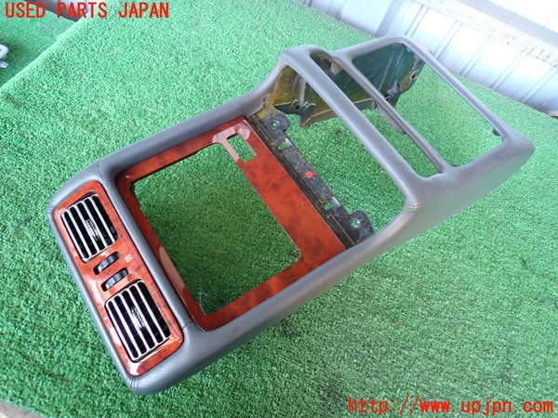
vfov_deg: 54.9
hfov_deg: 69.4
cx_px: 279
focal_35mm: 25
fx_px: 403
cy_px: 209
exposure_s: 1/30
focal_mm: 4.5
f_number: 2
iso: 320
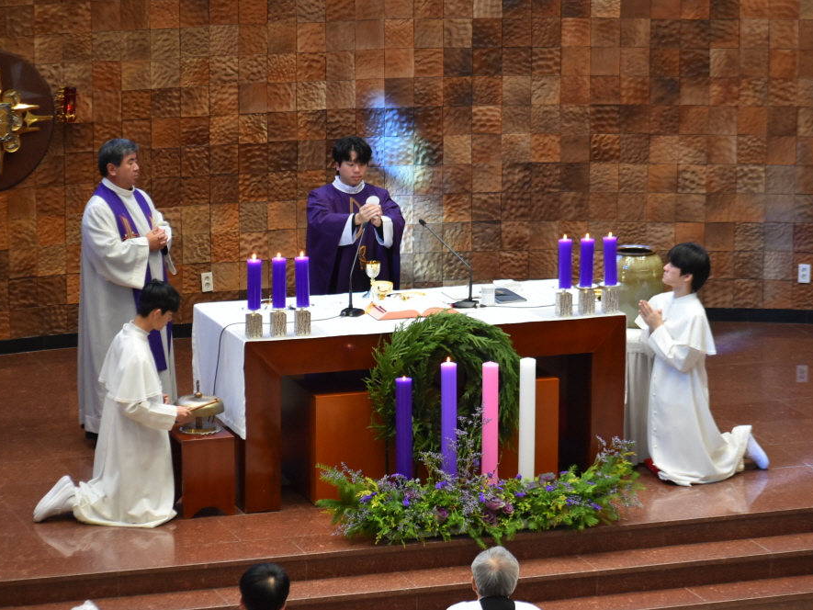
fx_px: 3523
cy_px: 306
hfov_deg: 13.2
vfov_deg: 9.9
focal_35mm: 150
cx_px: 403
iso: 900
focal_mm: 92
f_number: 4.8
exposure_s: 1/60
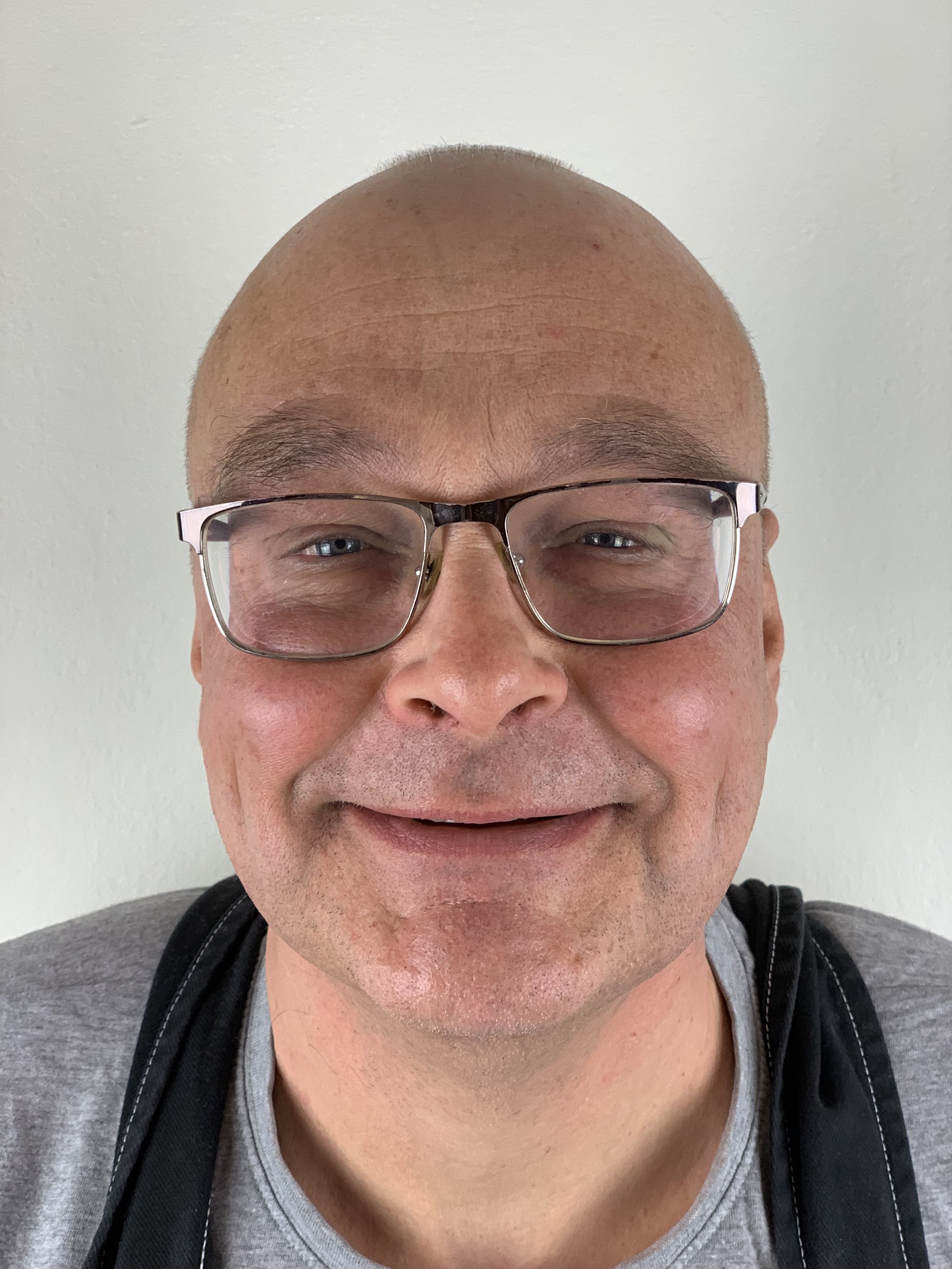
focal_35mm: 52
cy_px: 634
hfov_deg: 28.0
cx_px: 476
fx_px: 1907
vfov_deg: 36.8
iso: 100
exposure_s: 1/100
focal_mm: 6
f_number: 2.4
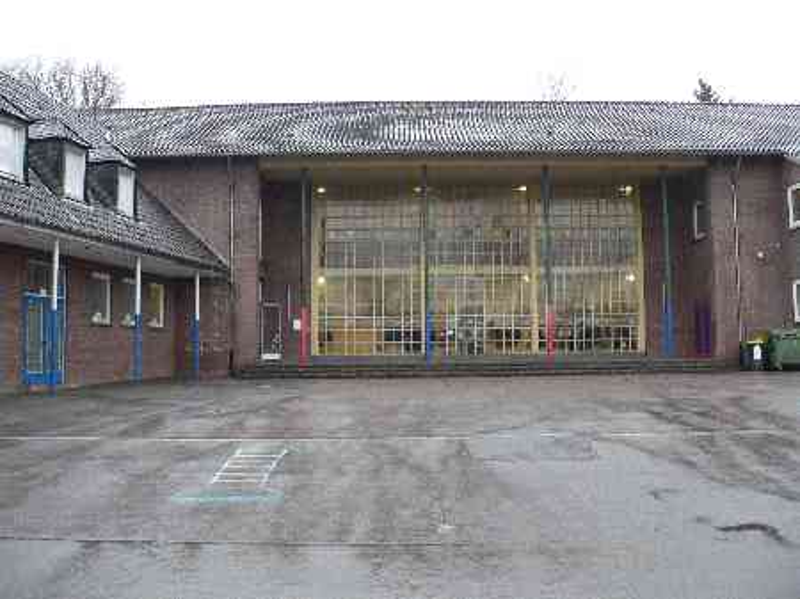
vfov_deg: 39.6
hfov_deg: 51.4
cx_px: 400
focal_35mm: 36
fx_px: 832
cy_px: 300
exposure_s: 1/100
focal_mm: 6
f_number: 2.8
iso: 400
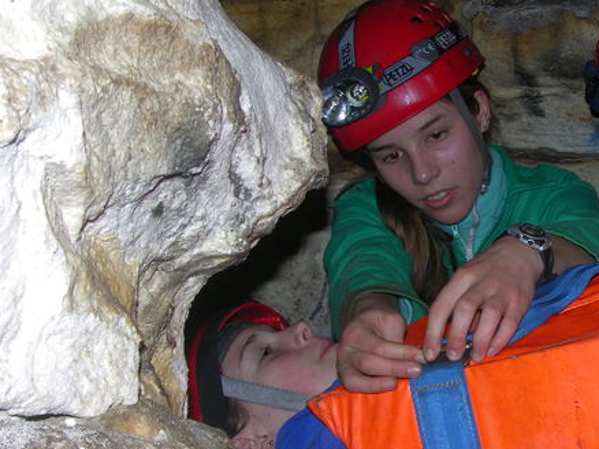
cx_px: 494
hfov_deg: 29.5
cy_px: 245
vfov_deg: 22.9
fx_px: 1107
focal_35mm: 64
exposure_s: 1/30
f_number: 5.6
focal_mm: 8.9
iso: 50
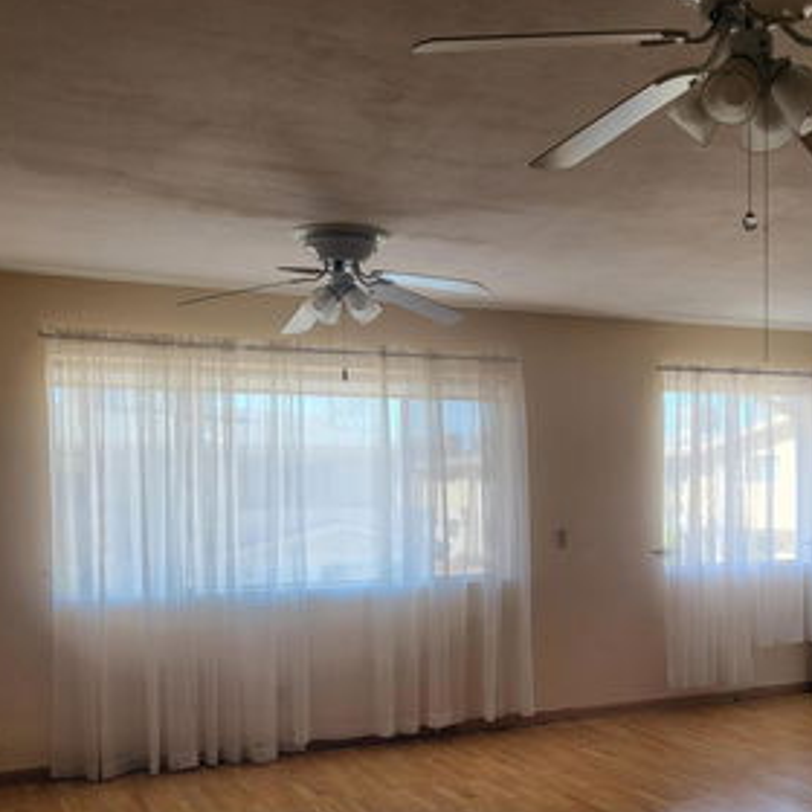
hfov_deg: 39.3
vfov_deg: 39.7
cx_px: 571
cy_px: 519
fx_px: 1115
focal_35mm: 42
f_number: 1.8
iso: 50
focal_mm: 4.25
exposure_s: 1/165
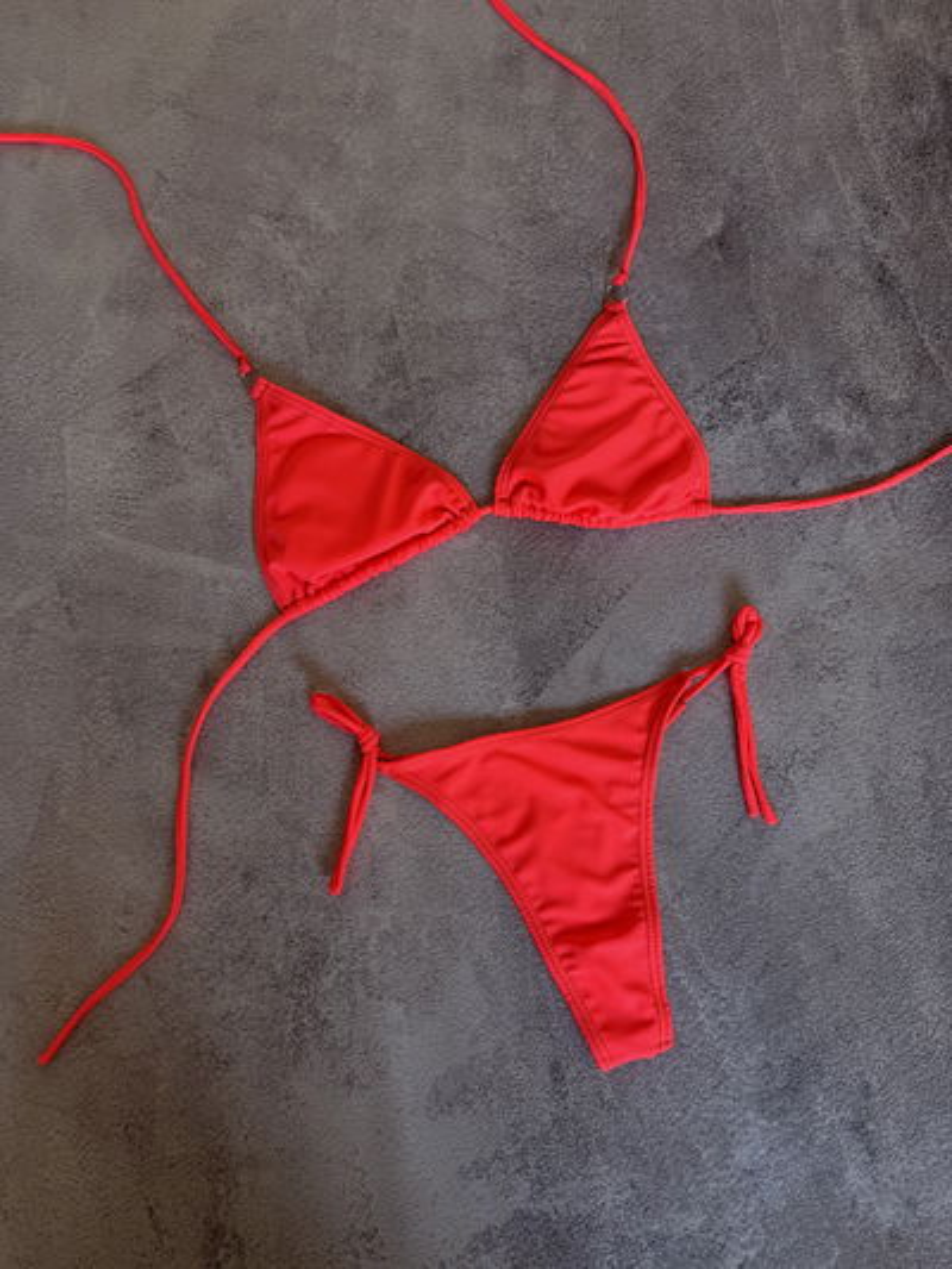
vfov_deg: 71.6
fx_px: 880
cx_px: 476
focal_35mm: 24
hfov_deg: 56.8
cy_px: 634
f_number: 1.78
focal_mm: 6.76
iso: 100
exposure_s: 1/121
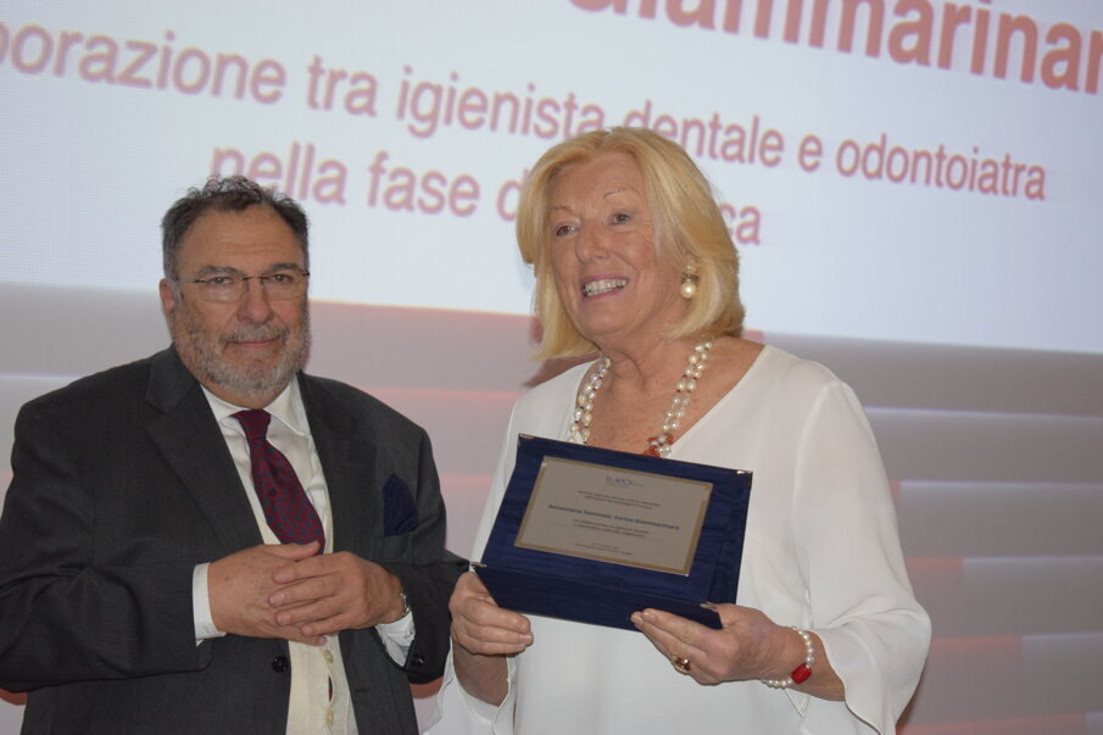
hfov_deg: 24.6
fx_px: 2527
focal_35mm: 82
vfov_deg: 16.5
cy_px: 368
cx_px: 552
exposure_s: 1/60
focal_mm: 55
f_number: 5.6
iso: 1800
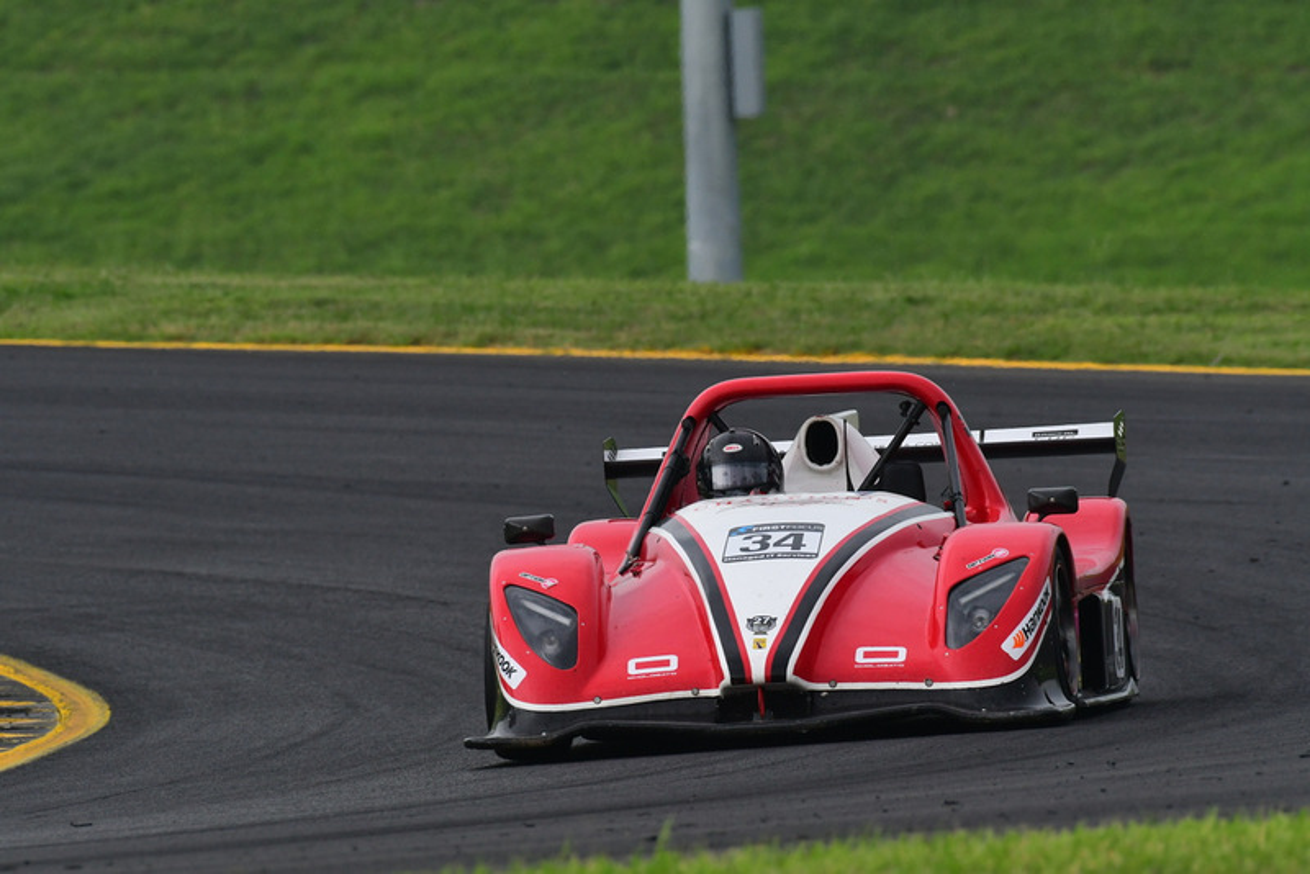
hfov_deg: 2.7
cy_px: 437
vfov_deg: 1.8
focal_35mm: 750
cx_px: 655
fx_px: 27300
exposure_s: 1/640
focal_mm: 500
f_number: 10
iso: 800
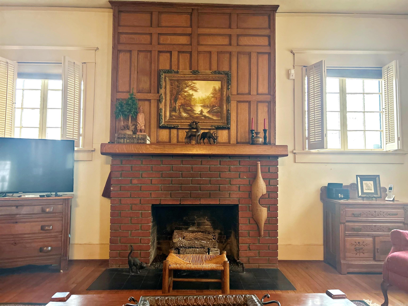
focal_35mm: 26
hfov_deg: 67.3
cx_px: 204
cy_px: 153
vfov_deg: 53.1
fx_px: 306
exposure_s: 1/60
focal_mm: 5.7
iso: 500
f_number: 1.5
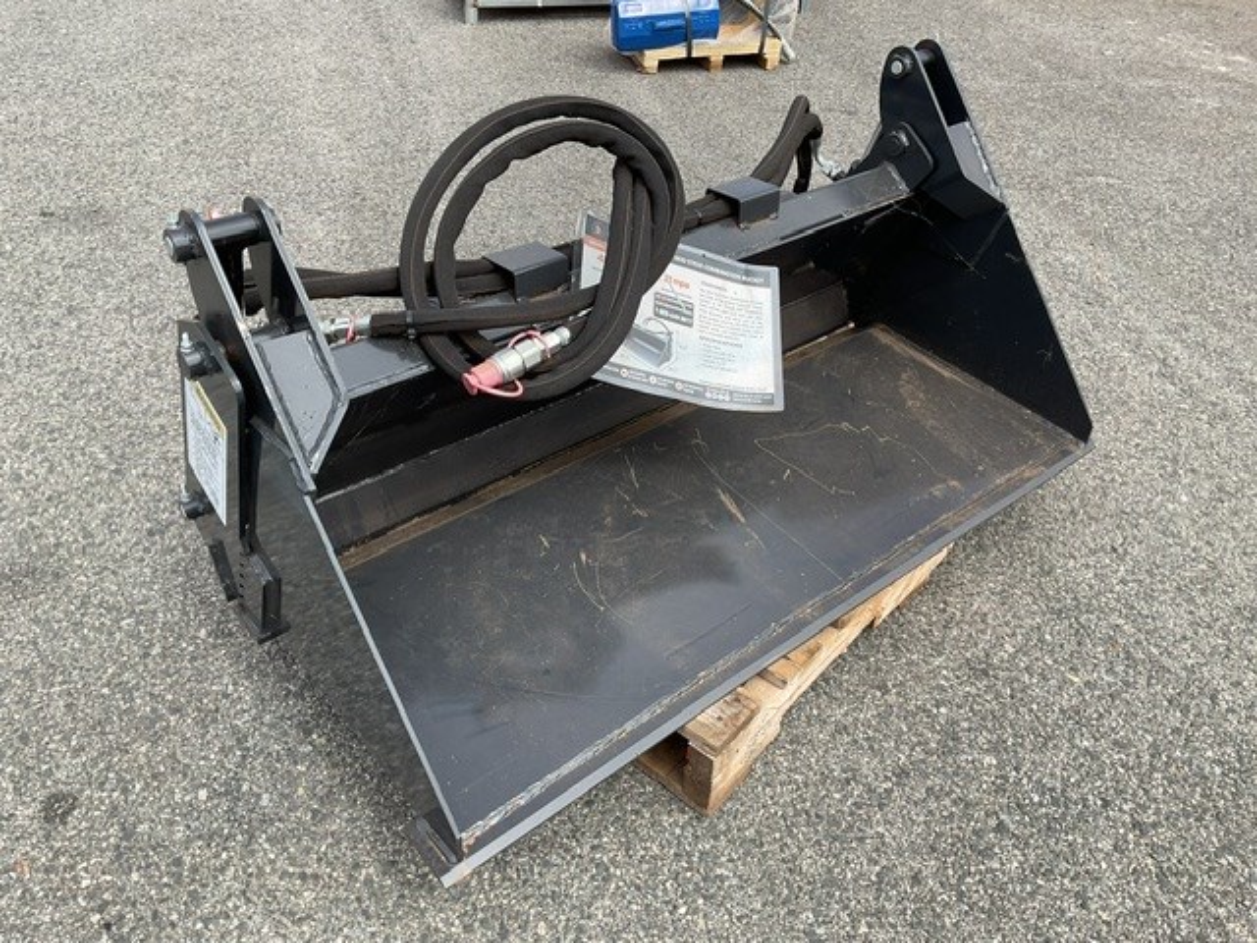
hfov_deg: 61.7
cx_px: 628
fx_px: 1053
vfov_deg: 48.2
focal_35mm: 29
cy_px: 472
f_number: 1.8
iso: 16
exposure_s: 1/997
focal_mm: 3
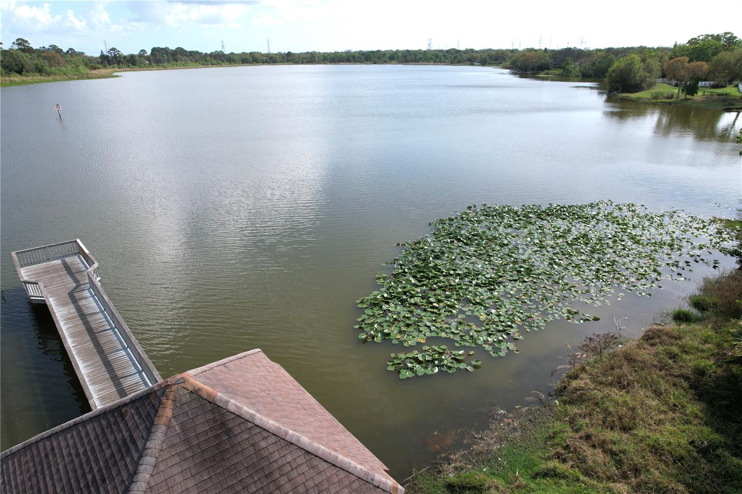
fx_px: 453
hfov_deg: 78.6
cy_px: 247
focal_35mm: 22
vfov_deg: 57.2
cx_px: 371
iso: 100
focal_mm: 8.38
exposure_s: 1/1500
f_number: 2.8
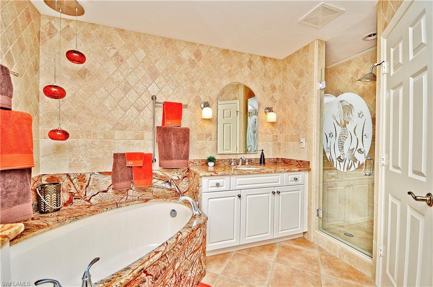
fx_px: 180
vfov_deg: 77.1
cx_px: 216
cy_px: 144
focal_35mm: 15
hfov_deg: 100.5
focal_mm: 10
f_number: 4
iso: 125
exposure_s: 1/60
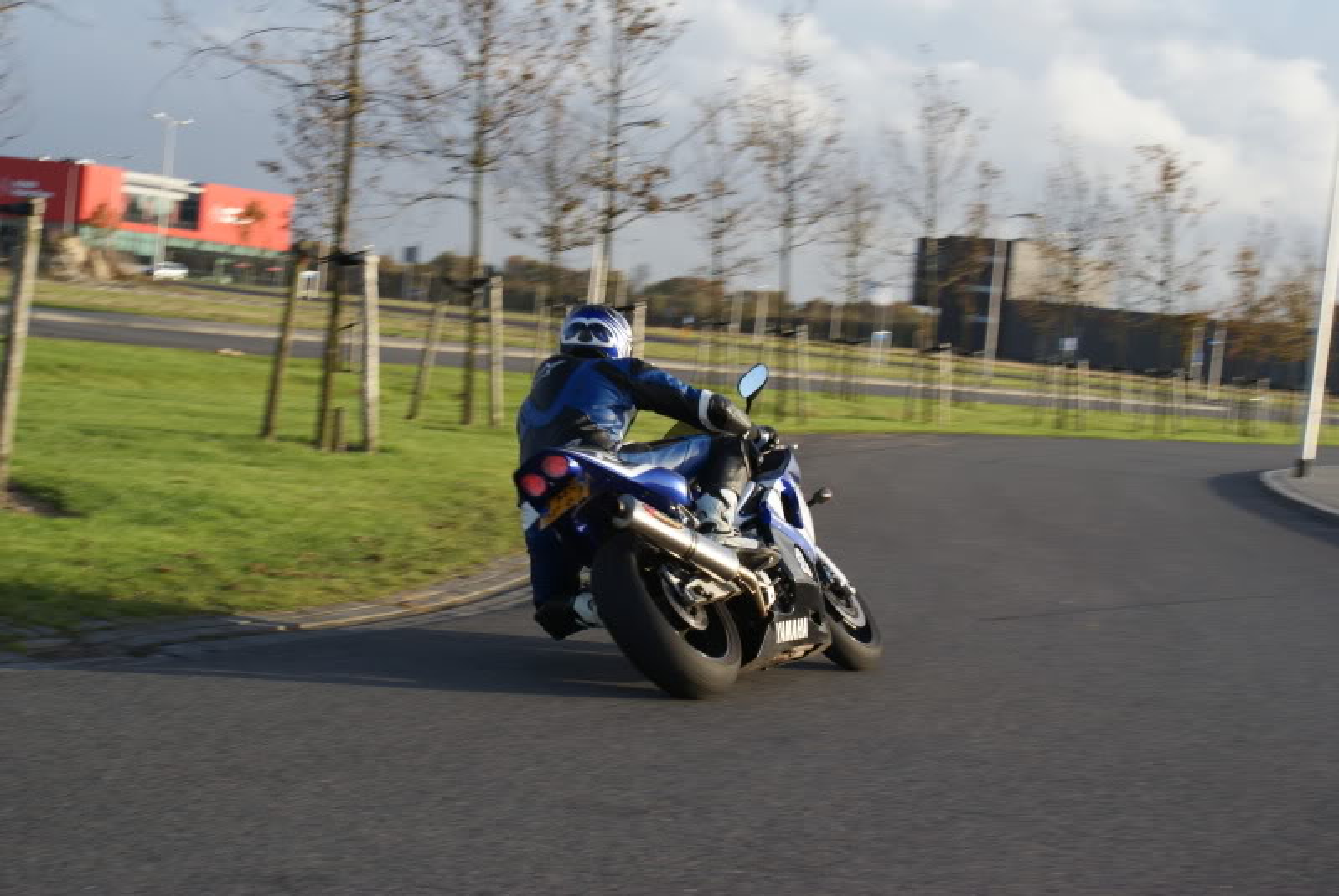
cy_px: 448
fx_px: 2793
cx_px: 670
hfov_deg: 27.0
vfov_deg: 18.2
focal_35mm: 75
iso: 100
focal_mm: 50
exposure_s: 1/125
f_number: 7.1
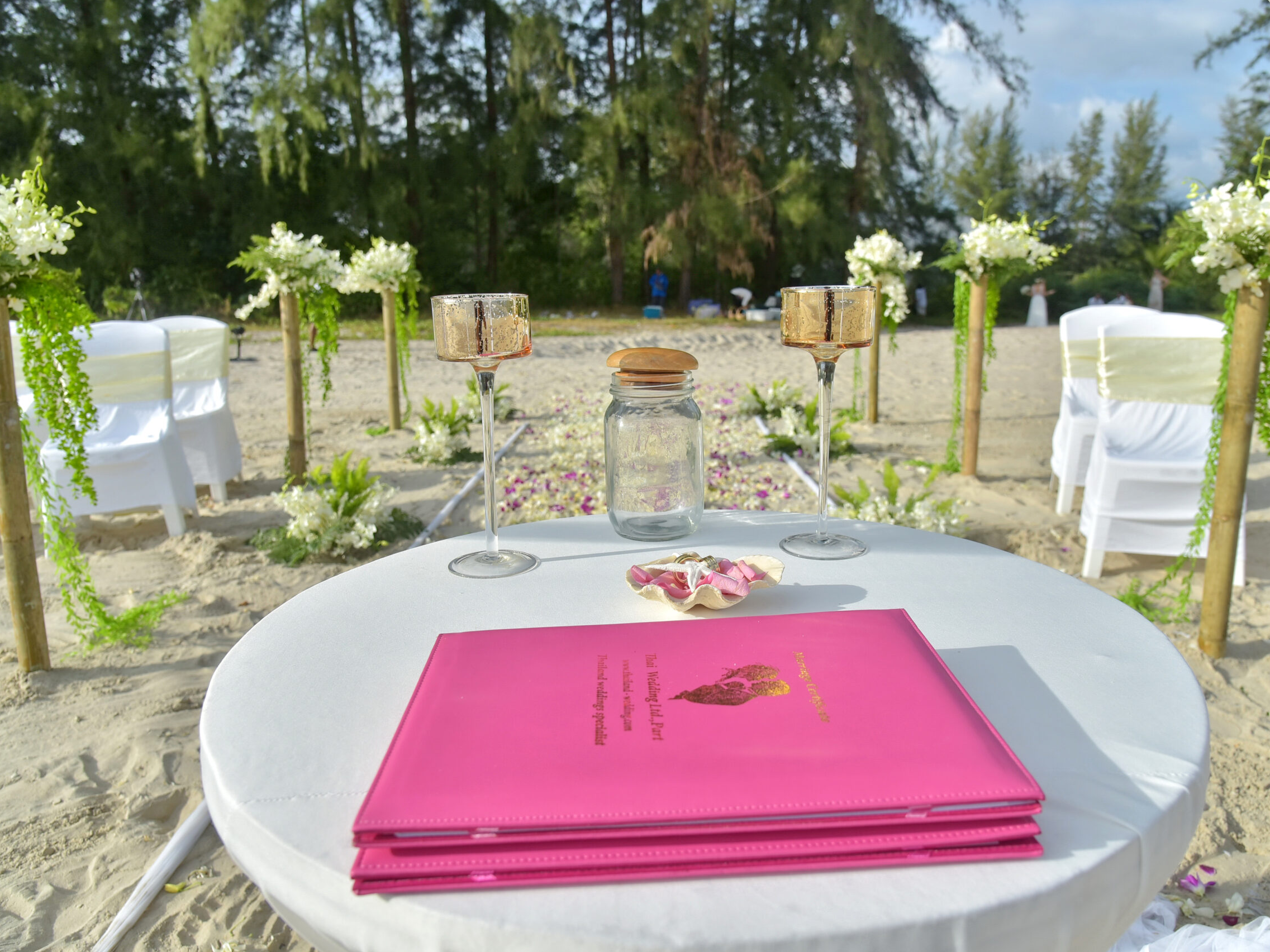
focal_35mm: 26
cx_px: 654
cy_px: 476
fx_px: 954
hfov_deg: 67.3
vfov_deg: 53.1
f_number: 5.6
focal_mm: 24
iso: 100
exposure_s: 1/640
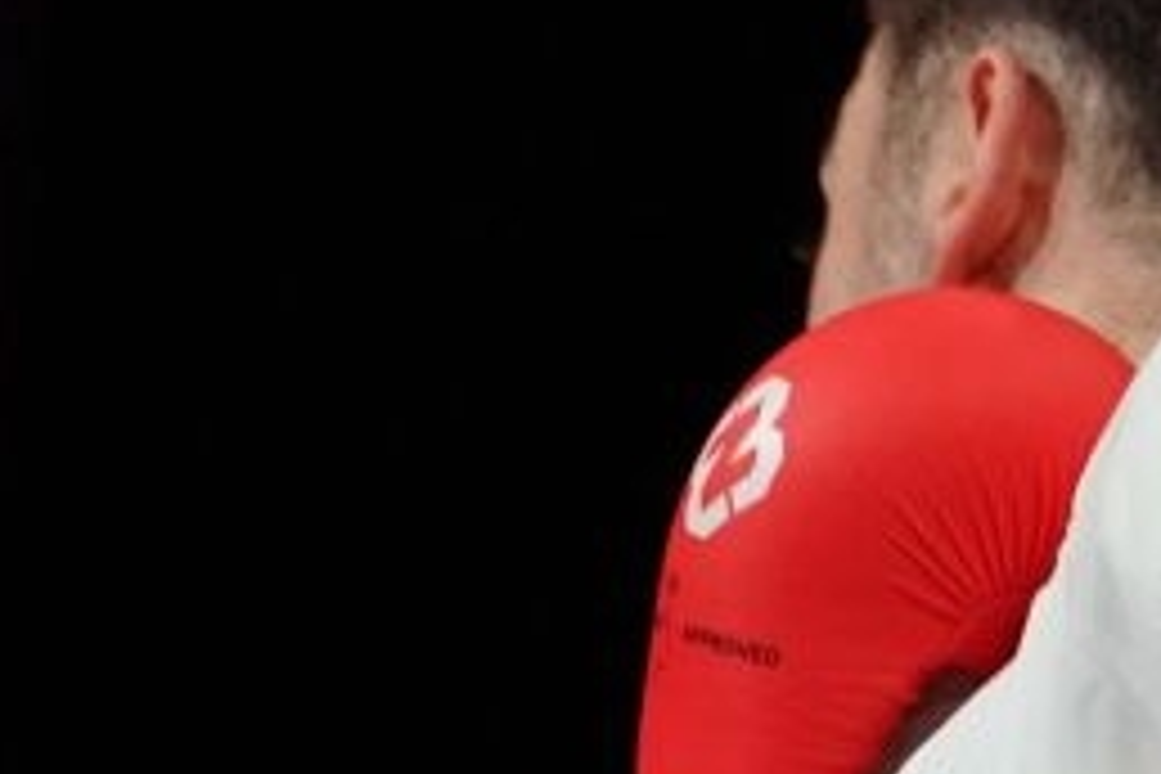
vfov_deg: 1.0
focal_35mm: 1398
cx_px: -1188
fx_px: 45082
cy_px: 2362
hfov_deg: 1.5
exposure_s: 1/1000
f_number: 2.8
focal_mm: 200
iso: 2500
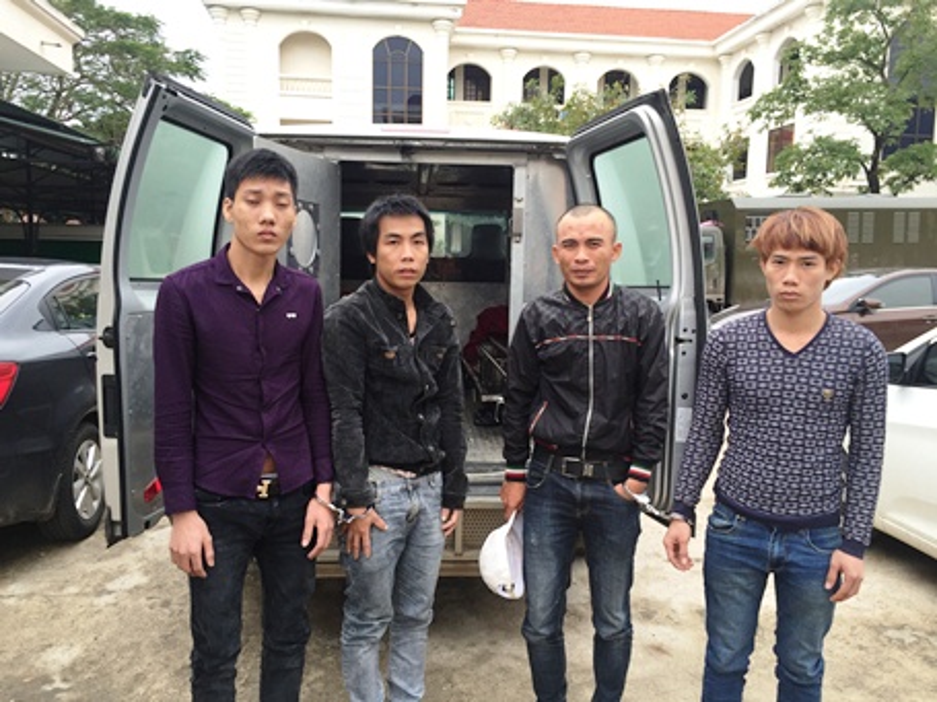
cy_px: 351
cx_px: 468
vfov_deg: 48.2
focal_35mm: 29
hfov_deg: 61.7
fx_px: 785
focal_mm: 4.15
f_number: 2.2
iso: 32
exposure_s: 1/50
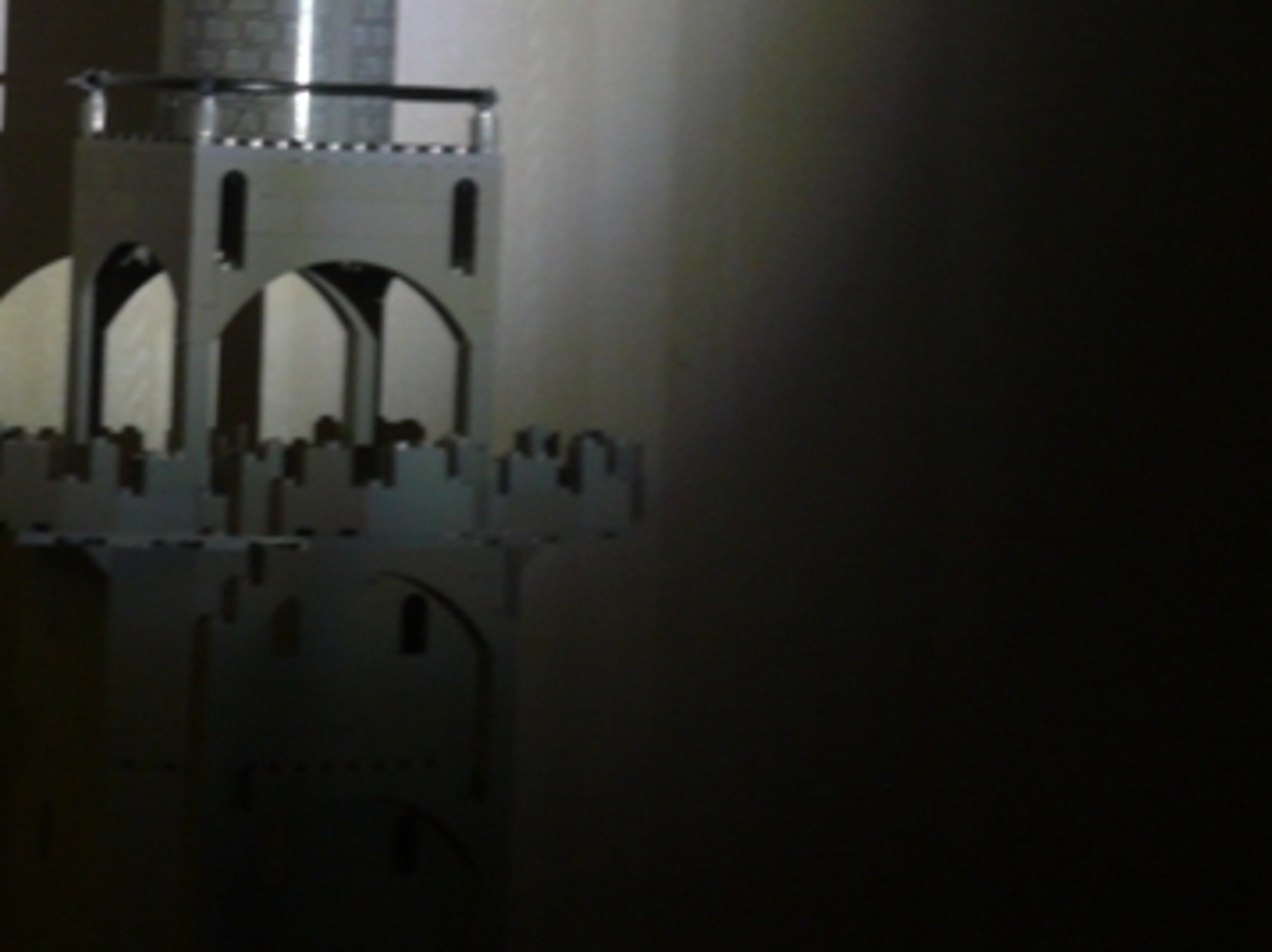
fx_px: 5582
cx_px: 266
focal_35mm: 152
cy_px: 178
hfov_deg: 12.9
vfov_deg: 9.7
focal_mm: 14.2
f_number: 5
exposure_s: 1.3
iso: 100
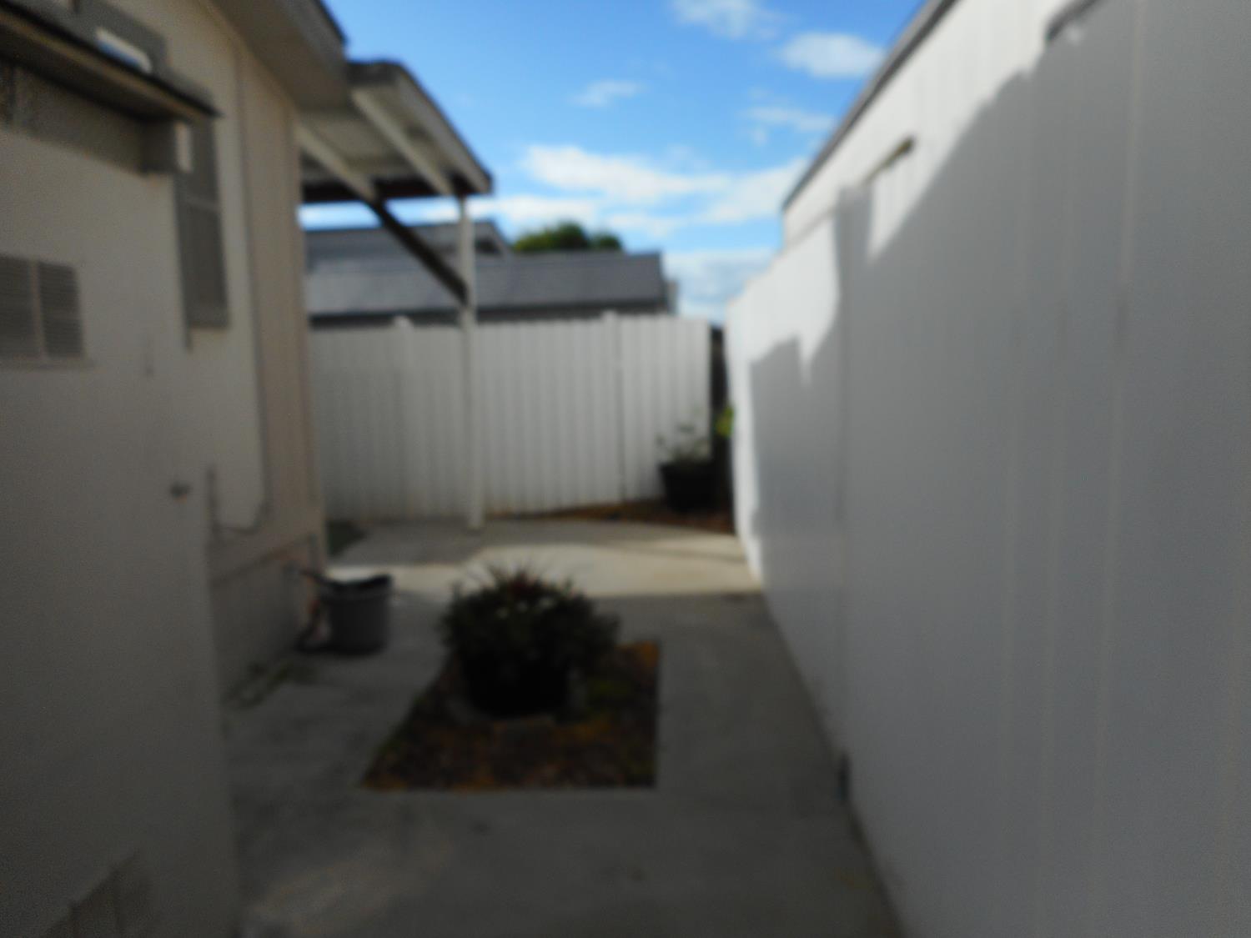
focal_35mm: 25
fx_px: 903
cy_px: 469
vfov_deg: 54.9
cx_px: 626
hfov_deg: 69.4
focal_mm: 4.5
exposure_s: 1/1000
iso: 80
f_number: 3.7
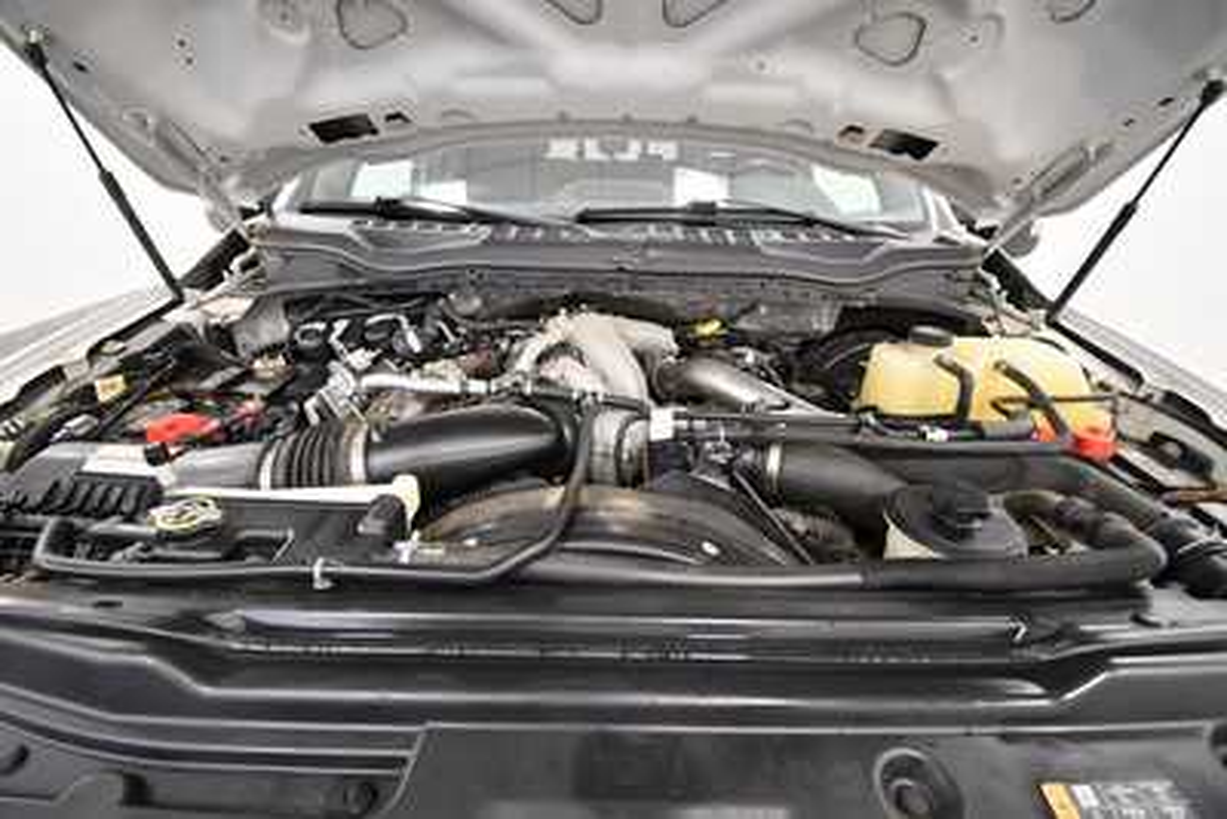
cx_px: 614
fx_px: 511
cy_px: 410
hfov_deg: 100.4
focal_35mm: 15
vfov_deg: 77.4
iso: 1800
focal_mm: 10
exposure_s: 1/125
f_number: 4.5
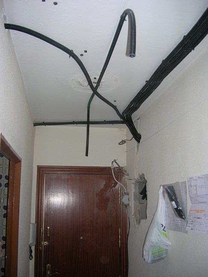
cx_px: 104
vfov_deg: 54.0
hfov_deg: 41.8
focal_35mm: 34
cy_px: 138
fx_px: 272
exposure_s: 1/60.1
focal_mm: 5.7
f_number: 2.9
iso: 50
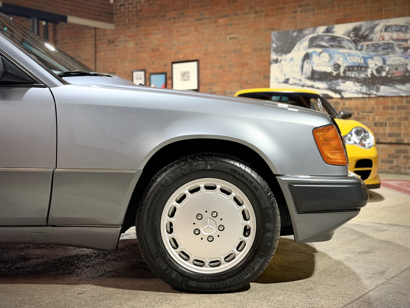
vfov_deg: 29.7
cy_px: 153
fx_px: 580
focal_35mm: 49
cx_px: 208
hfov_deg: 38.9
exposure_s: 1/33
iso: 250
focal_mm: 6.76
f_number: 1.78
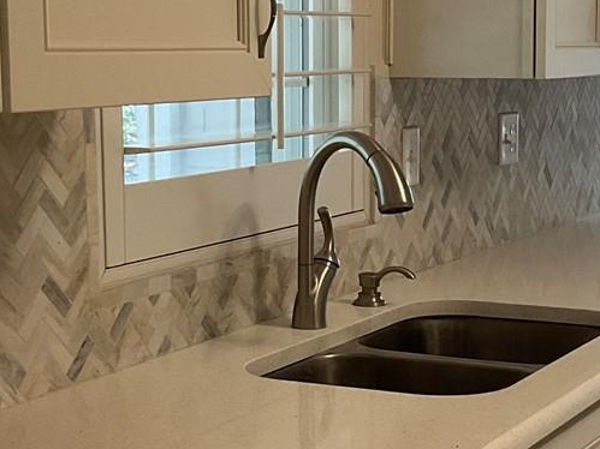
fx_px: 1612
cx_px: 403
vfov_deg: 15.9
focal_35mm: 93
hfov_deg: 21.0
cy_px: 238
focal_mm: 3
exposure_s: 1/60
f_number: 1.8
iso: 64
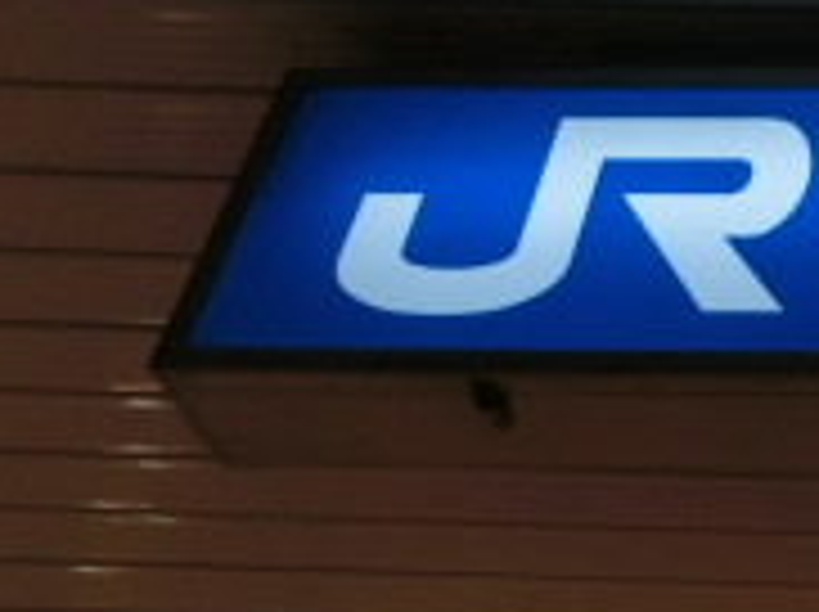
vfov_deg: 16.4
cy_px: -4
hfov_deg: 18.8
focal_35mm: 88
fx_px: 2079
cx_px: 1328
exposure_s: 1/125
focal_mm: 4.5
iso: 160
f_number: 3.5
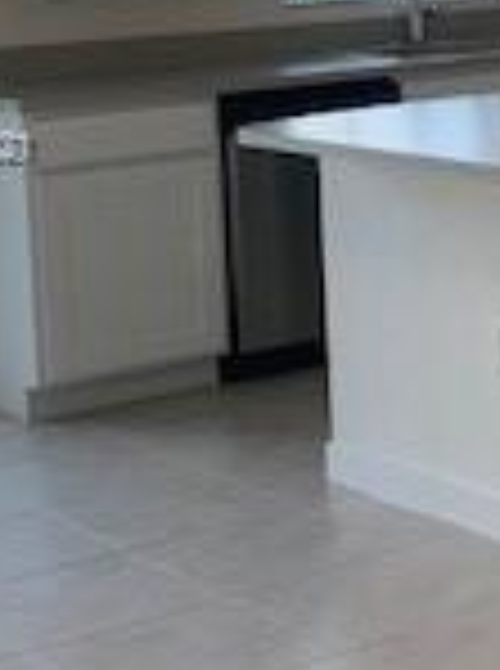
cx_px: 599
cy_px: 148
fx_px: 2166
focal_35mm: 112
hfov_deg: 12.8
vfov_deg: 17.5
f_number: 1.8
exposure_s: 1/60
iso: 64
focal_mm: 4.25
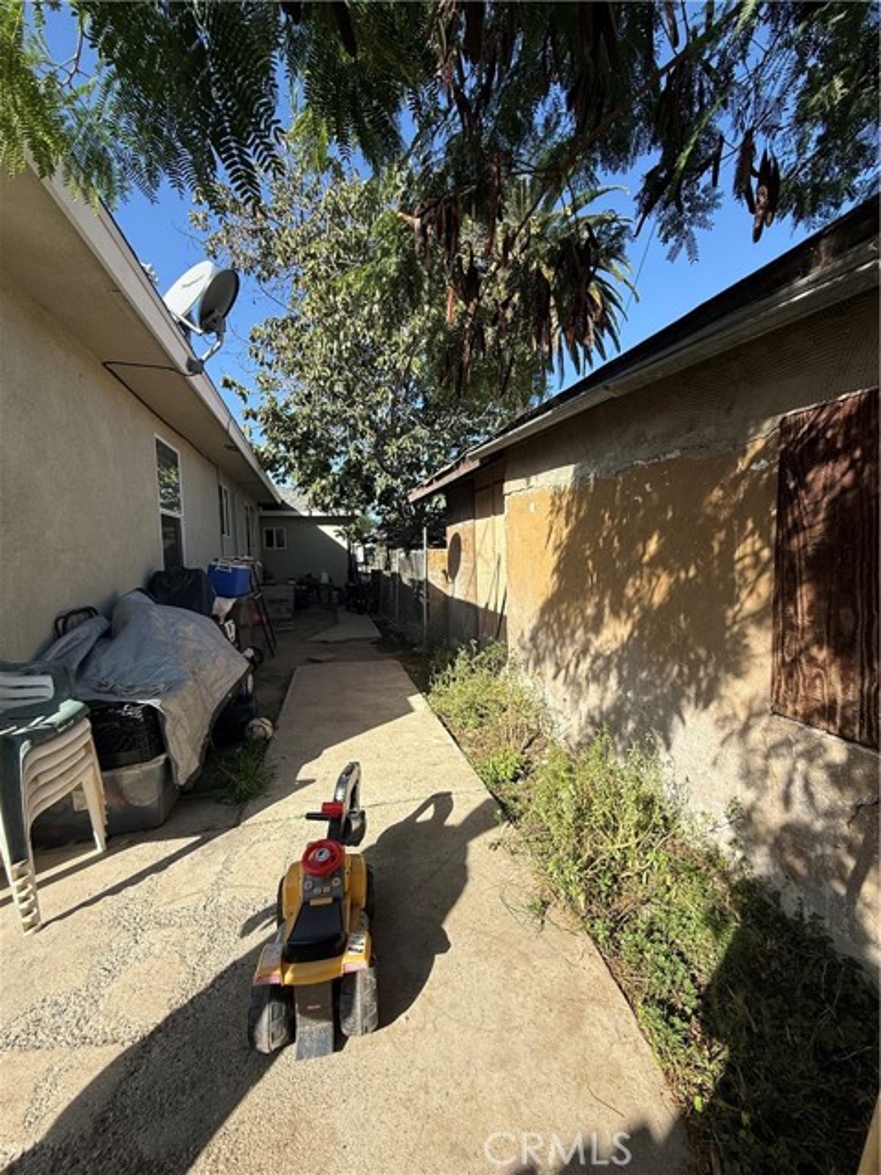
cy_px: 588
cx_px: 440
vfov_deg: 102.1
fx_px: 475
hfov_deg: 85.7
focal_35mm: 14
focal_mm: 2.22
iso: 50
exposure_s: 1/1125
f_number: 2.2
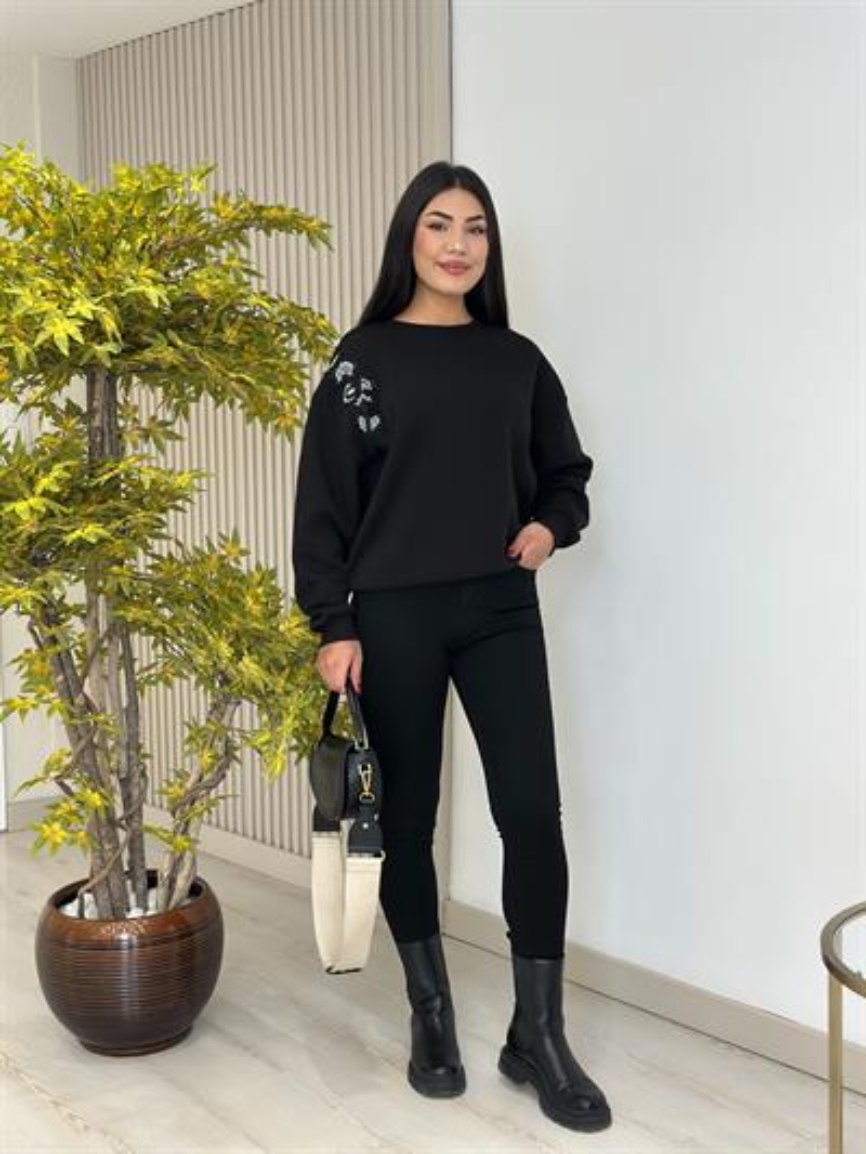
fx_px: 1600
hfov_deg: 30.3
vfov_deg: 39.6
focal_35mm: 48
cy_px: 577
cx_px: 433
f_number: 1.78
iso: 80
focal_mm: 6.86
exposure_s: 1/215
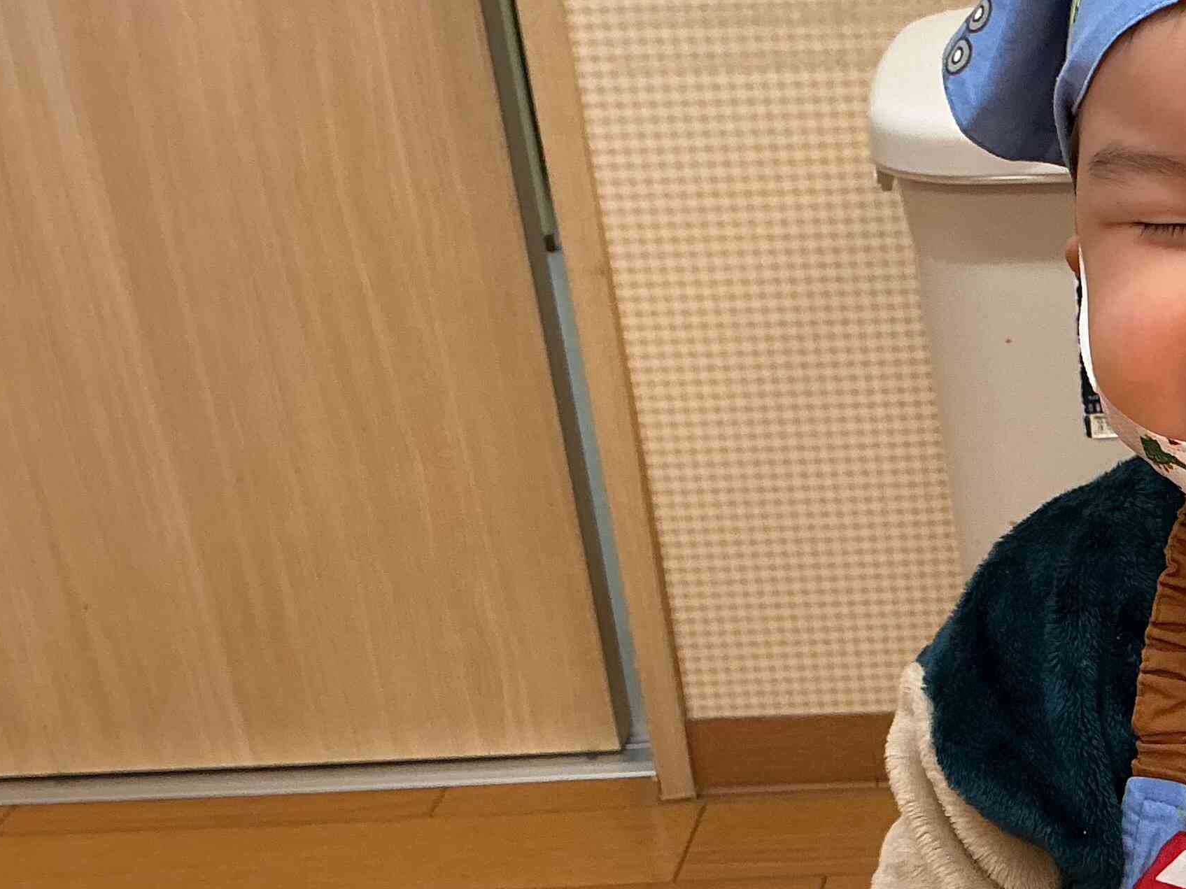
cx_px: 1313
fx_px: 2364
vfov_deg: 21.2
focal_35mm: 69
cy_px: 587
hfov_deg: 26.0
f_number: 1.8
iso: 80
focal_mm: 3
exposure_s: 1/60
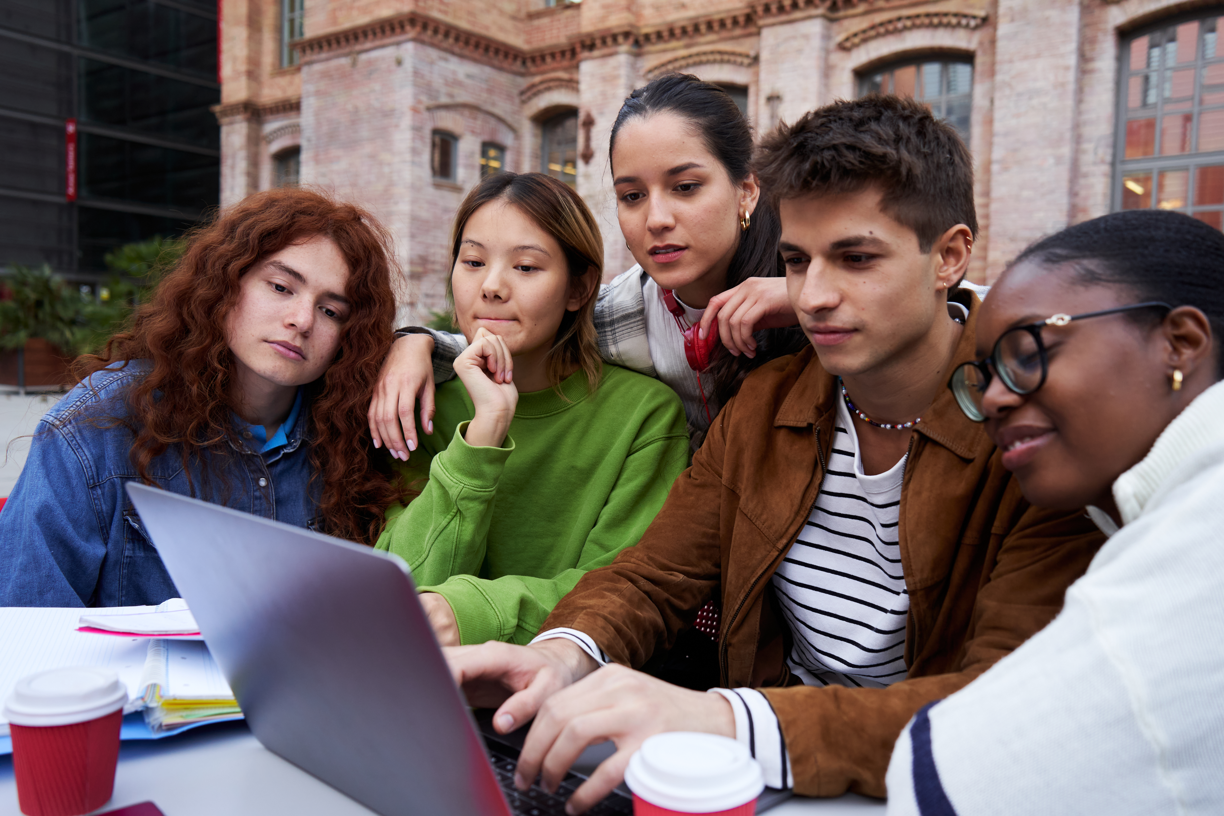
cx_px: 612
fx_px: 1054
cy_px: 408
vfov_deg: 42.3
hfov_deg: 60.3
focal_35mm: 31
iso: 640
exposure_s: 1/320
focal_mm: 31
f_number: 4
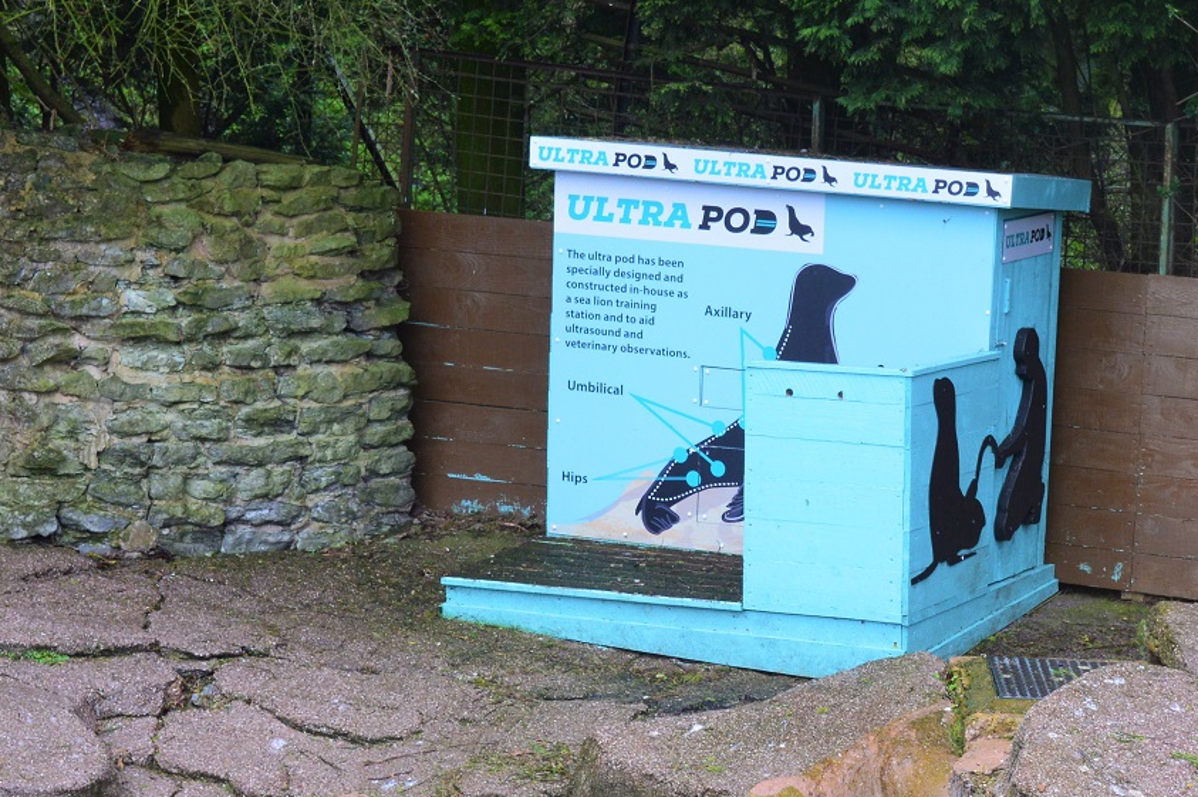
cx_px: 919
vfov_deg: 10.5
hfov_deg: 15.7
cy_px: 682
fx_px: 4322
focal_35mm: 130
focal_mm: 45
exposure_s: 1/80
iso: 400
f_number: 8
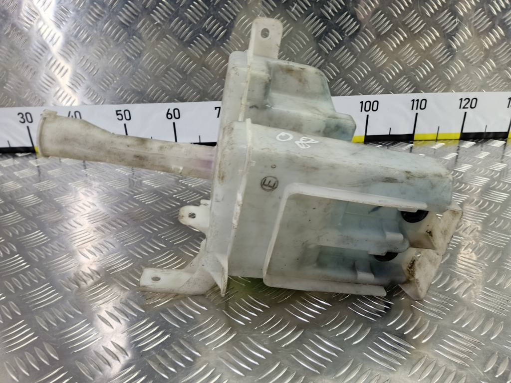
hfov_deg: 73.9
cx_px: 256
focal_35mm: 23
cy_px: 192
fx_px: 340
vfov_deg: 58.9
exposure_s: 1/50
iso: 115
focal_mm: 4.11
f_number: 1.6
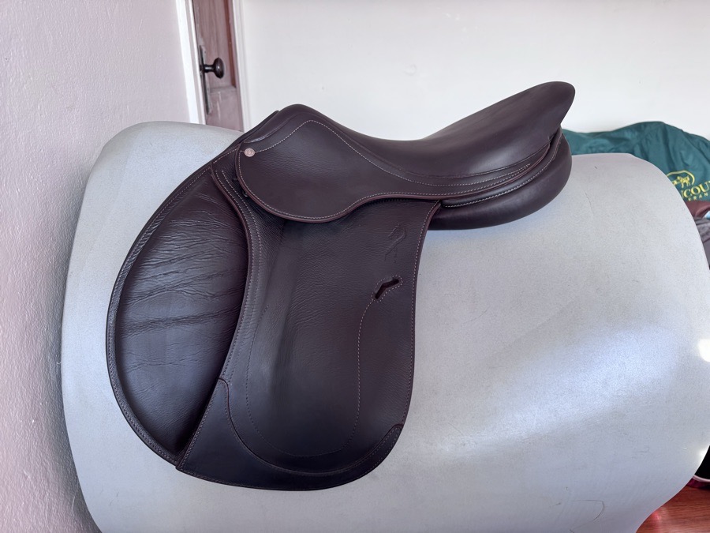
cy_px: 266
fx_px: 492
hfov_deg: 71.6
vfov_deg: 56.8
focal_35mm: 24
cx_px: 355
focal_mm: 6.76
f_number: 1.78
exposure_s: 1/121
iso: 80
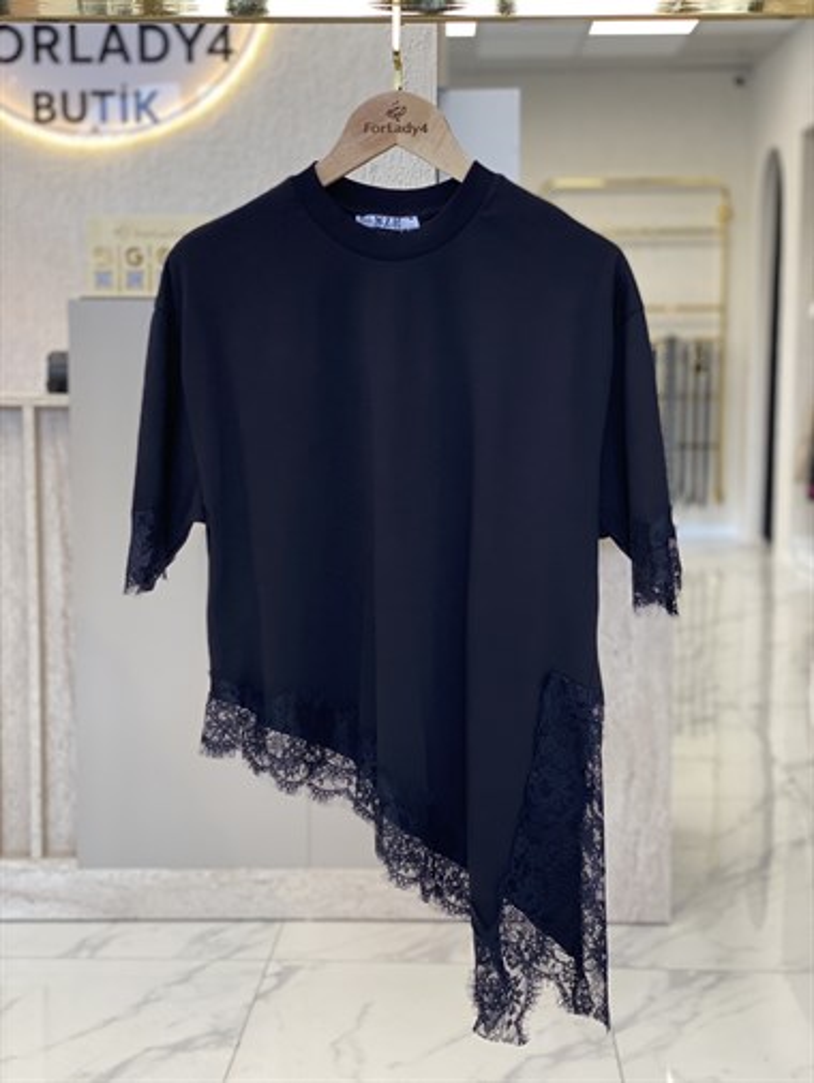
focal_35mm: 52
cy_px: 542
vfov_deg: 36.8
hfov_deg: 28.1
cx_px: 407
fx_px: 1629
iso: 125
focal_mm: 6
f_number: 2
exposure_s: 1/122
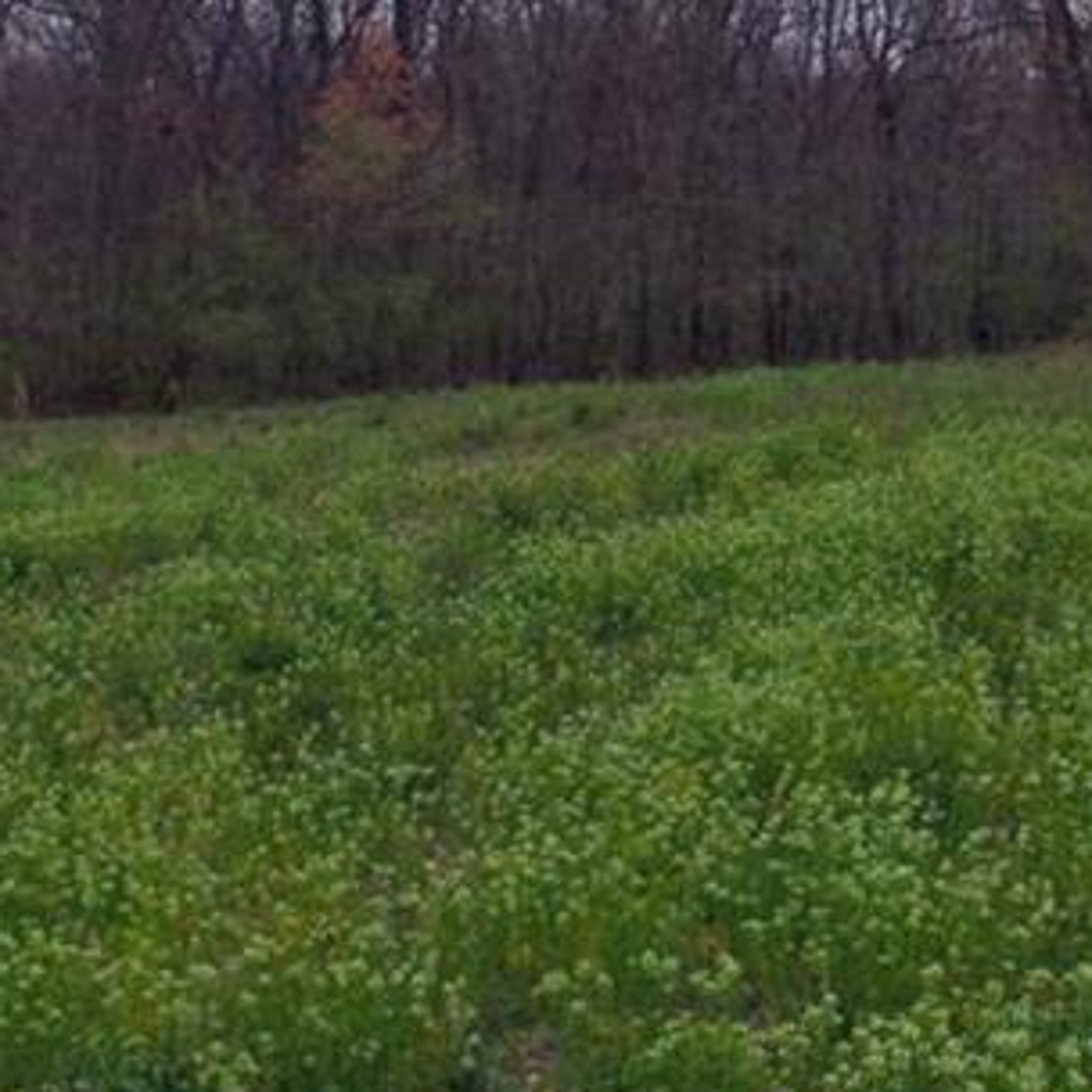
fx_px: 4783
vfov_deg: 12.7
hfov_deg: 12.9
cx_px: 1020
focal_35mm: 134
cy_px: -174
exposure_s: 1/160
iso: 200
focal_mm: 20
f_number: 14
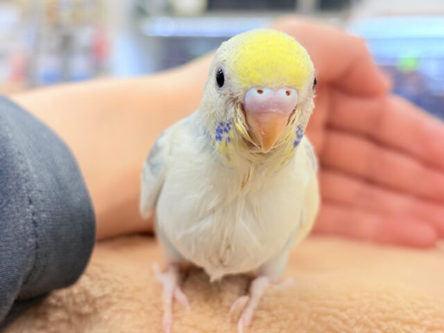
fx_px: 667
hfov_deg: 36.8
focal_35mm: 52
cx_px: 222
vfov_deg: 28.0
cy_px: 166
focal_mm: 5.96
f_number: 1.6
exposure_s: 1/106
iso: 50
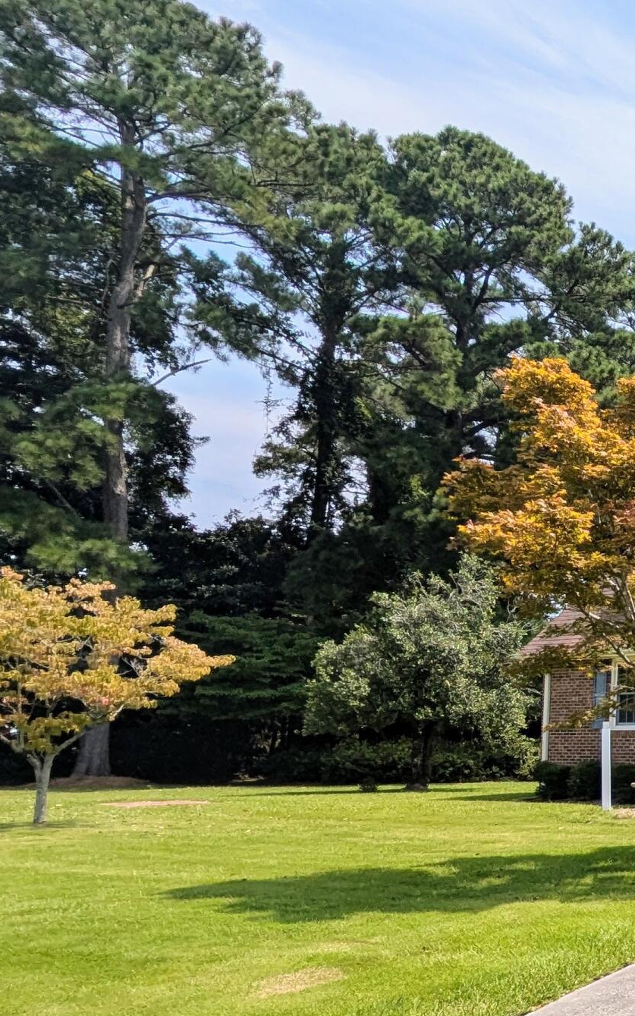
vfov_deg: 50.8
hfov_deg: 22.4
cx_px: 1103
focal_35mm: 38
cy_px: 660
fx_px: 1052
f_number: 2.2
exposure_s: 1/1866
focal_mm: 2.22
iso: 43
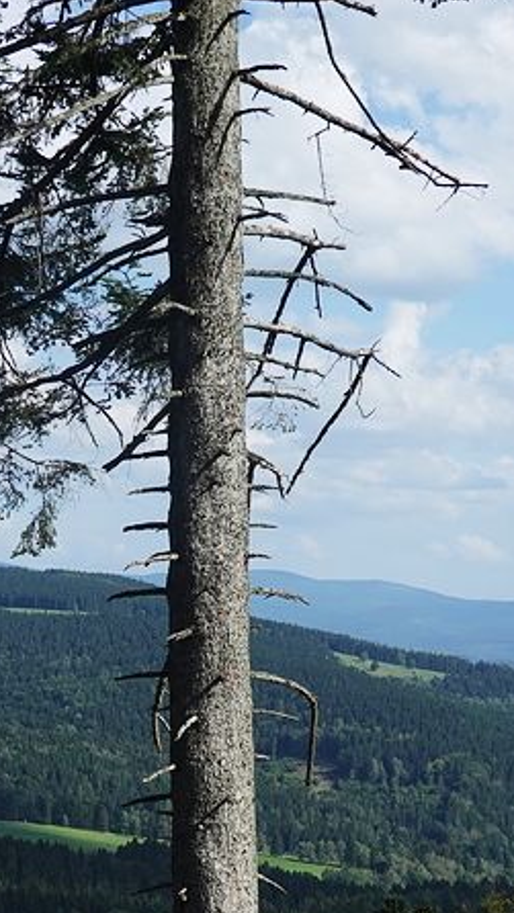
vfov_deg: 22.5
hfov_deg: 12.7
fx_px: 2277
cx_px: -2
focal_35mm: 94
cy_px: 638
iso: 125
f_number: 4
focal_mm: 14.69
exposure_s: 1/2000
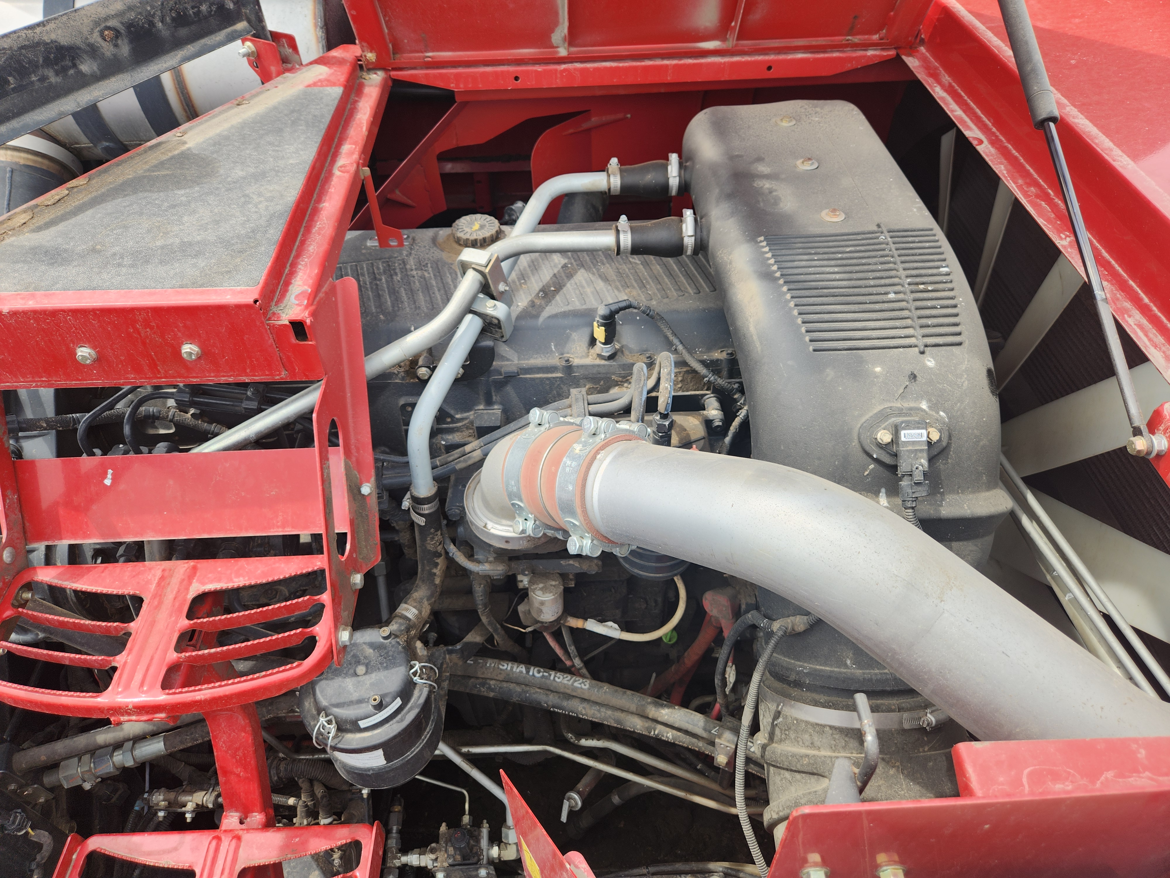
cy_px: 439
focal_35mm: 23
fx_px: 777
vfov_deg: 58.9
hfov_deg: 73.9
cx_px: 585
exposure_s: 1/522
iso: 20
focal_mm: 5.4
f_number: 1.8
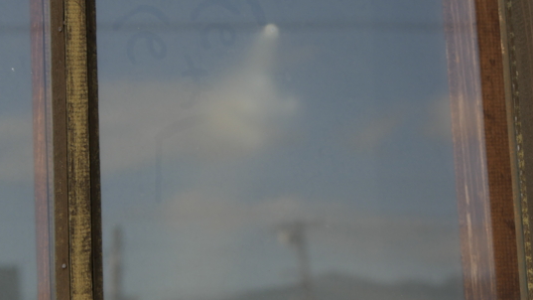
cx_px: 358
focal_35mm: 130
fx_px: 1837
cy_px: 78
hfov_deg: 16.5
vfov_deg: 9.3
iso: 200
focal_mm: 40
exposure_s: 1/250
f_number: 5.6
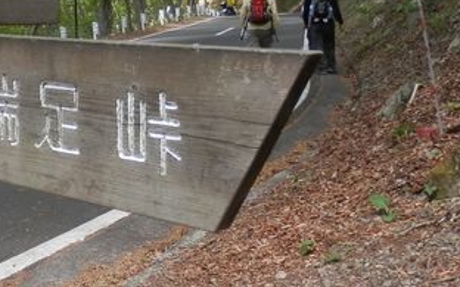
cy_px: 46
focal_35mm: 68
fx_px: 852
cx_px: -80
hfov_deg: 27.0
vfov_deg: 18.9
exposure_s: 1/50
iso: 80
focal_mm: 4.5
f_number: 3
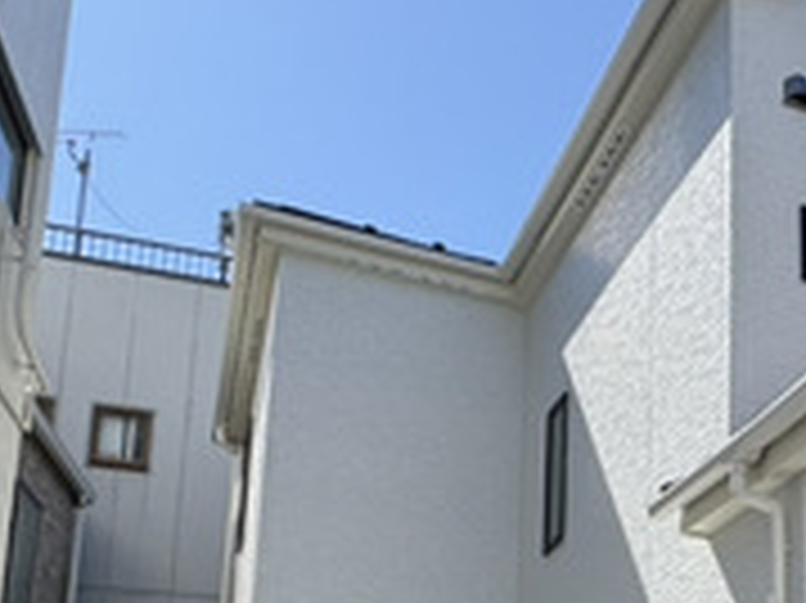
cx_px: 914
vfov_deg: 26.5
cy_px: 680
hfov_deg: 32.8
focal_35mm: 50
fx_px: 1163
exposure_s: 1/1020
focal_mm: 2.22
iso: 40
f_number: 2.2
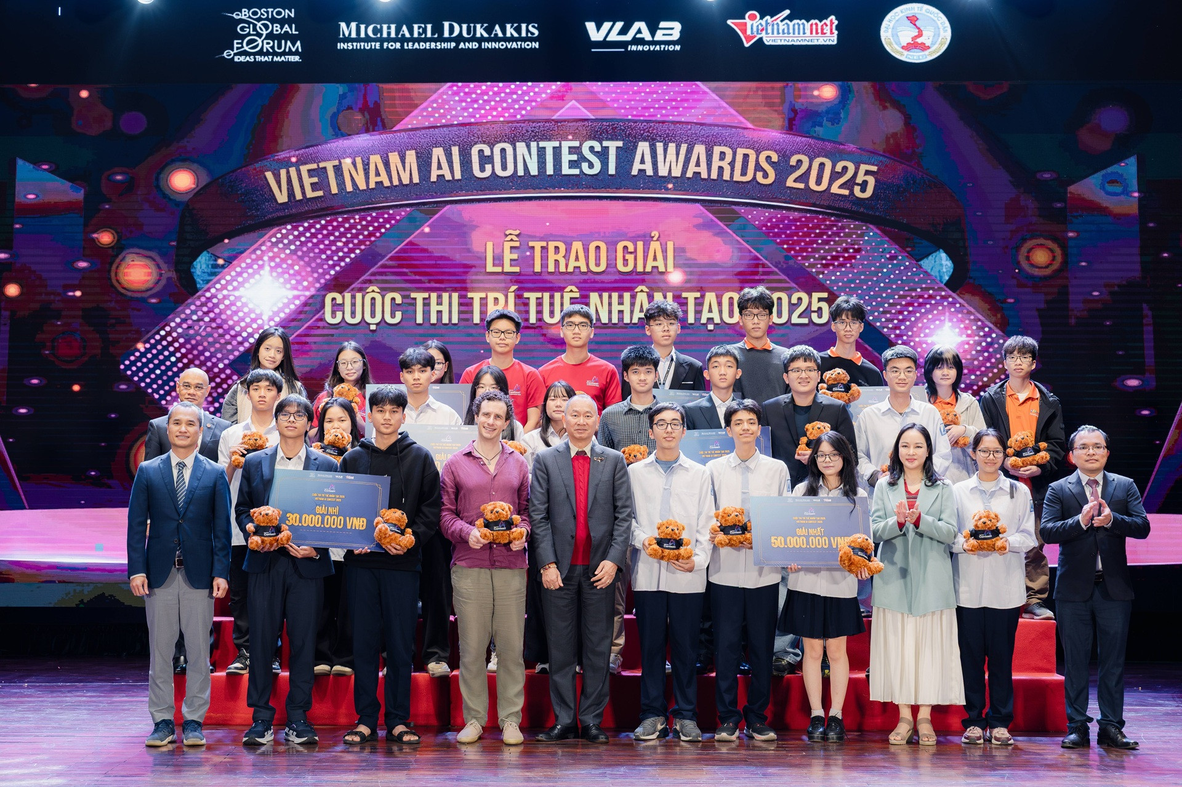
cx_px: 591
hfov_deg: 38.2
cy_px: 394
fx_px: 1707
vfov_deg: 26.0
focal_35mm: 52
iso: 1600
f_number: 4.5
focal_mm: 52
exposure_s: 1/160
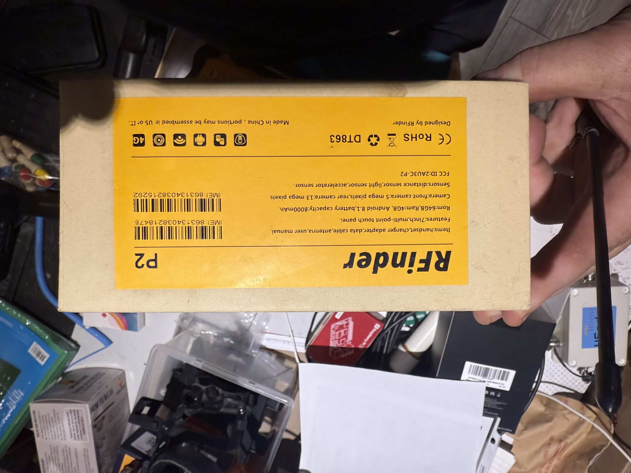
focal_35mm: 24
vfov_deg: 56.8
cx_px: 316
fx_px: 437
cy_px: 236
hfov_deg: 71.6
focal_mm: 2.22
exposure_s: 1/120
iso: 125
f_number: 2.2
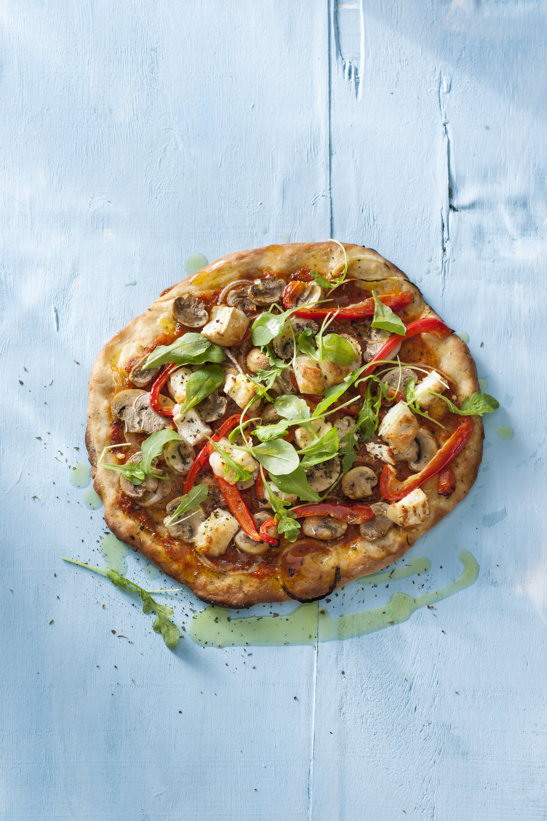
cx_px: 274
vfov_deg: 39.6
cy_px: 410
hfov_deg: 27.0
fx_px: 1139
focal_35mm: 50
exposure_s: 1/160
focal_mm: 50
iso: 100
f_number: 1.2
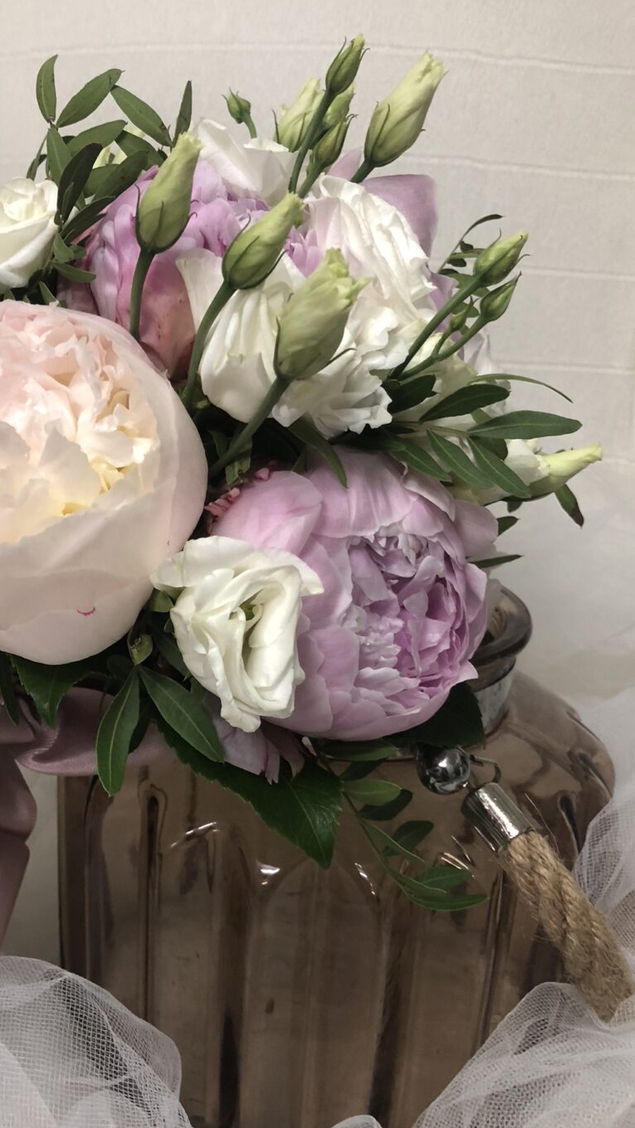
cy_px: 588
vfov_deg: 56.6
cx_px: 193
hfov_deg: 33.3
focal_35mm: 35
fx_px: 1048
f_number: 1.8
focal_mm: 4
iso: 64
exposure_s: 1/17
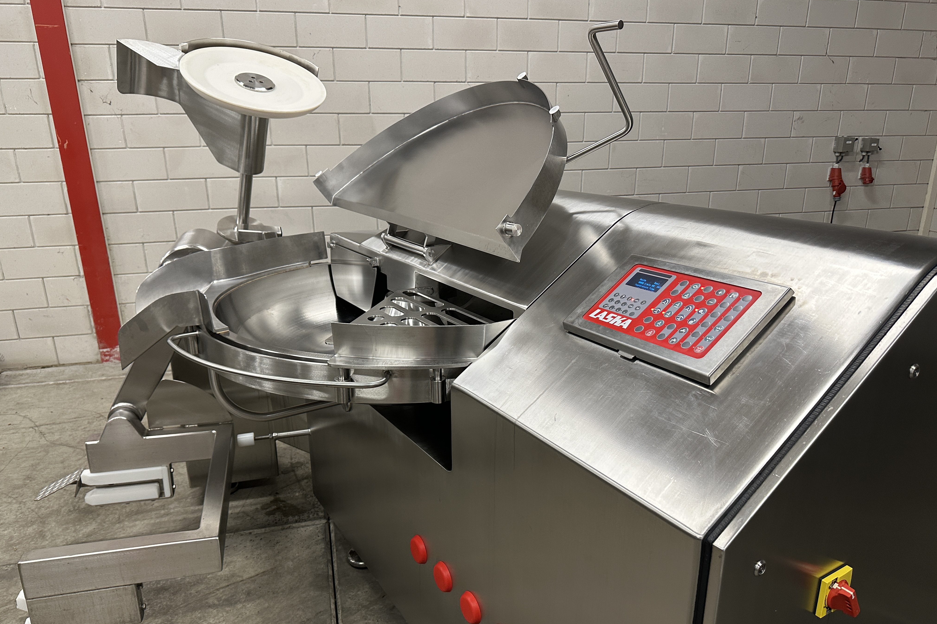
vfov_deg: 51.2
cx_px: 468
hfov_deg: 71.5
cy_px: 346
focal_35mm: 25
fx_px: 651
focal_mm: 6.86
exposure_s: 1/50
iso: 200
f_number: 1.78
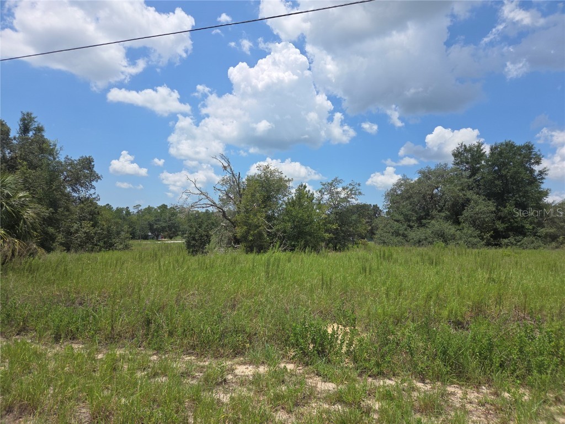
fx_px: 375
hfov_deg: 73.9
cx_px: 282
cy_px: 212
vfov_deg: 58.9
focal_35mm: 23
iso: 25
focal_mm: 5.4
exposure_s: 1/2094
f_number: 1.8
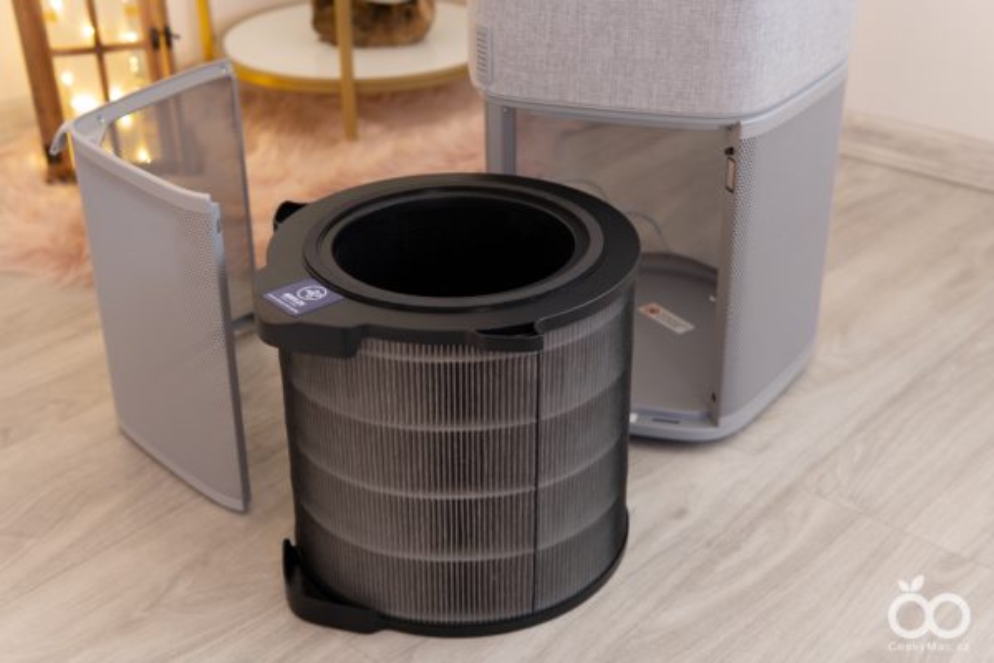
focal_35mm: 45
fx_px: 1242
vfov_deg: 29.9
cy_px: 332
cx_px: 497
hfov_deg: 43.6
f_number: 3.5
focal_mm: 30
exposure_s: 1/20
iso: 500
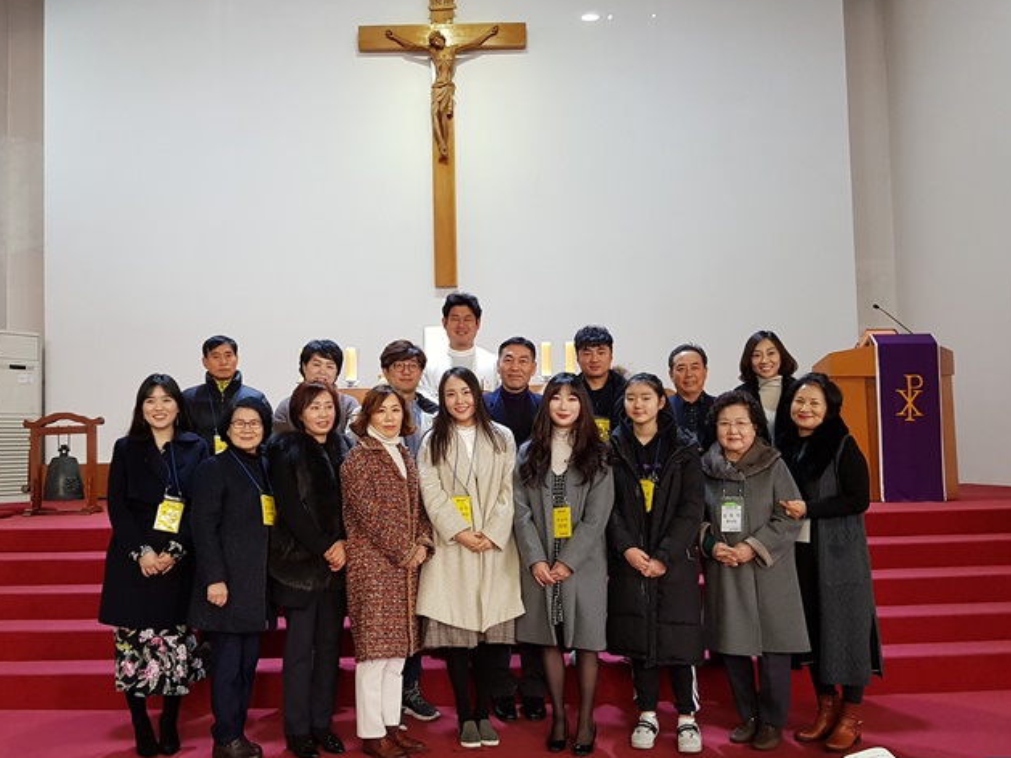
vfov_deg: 45.4
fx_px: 906
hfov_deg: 58.0
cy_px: 402
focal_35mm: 31
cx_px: 413
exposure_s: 1/60
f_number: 1.7
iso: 200
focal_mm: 4.3
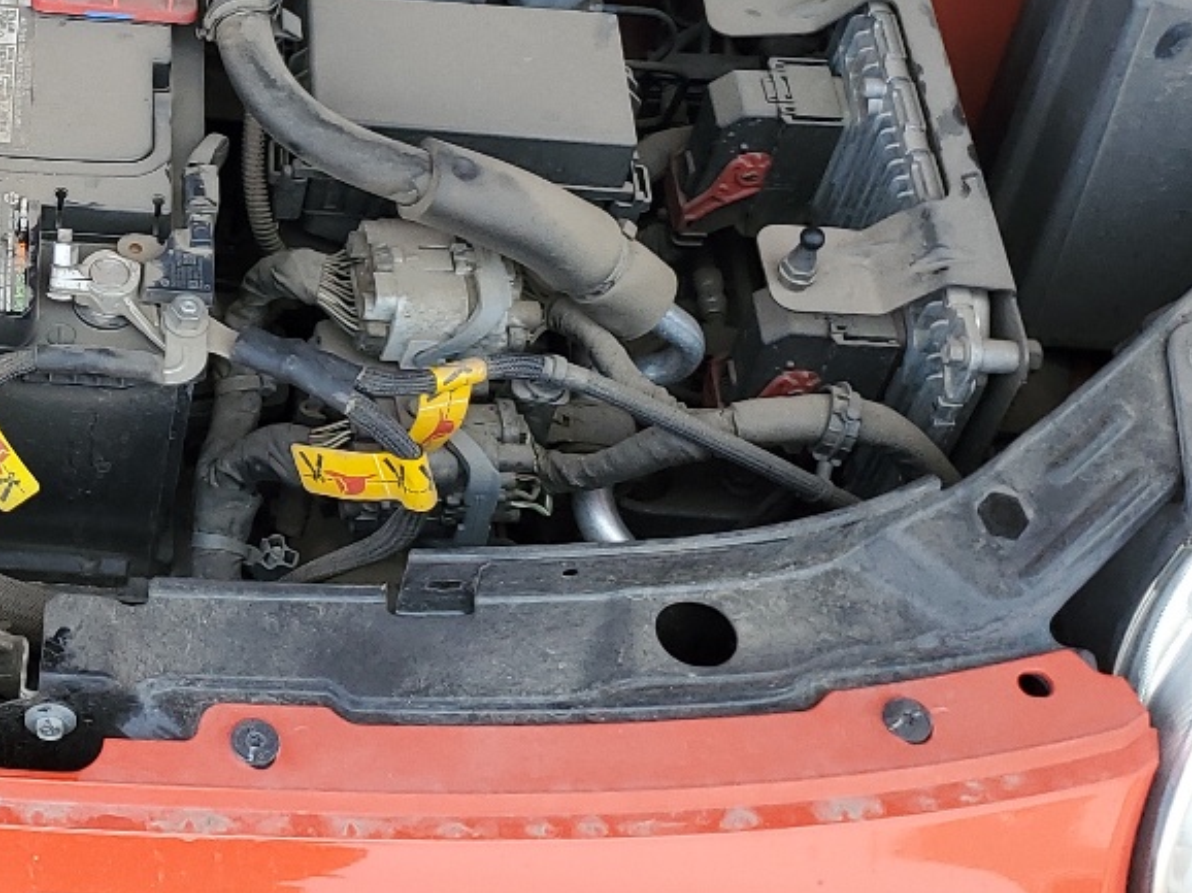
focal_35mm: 72
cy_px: 192
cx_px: -29
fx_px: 2478
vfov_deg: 20.2
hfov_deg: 25.6
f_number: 1.5
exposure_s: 1/385
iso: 50
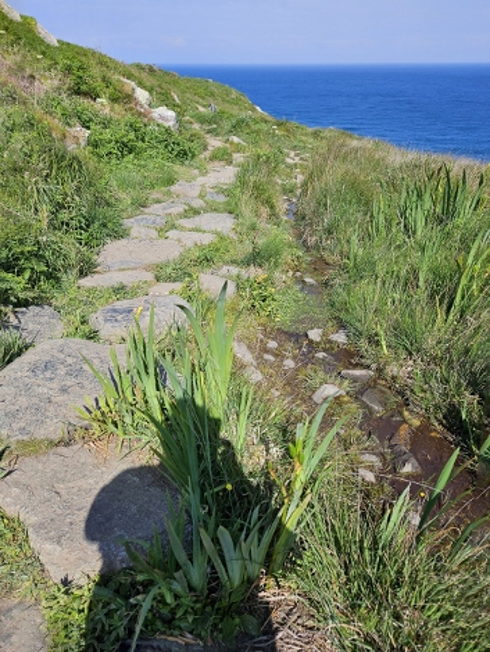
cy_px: 326
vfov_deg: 73.9
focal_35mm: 23
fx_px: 434
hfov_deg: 58.9
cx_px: 245
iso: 25
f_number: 1.8
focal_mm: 5.4
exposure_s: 1/2032
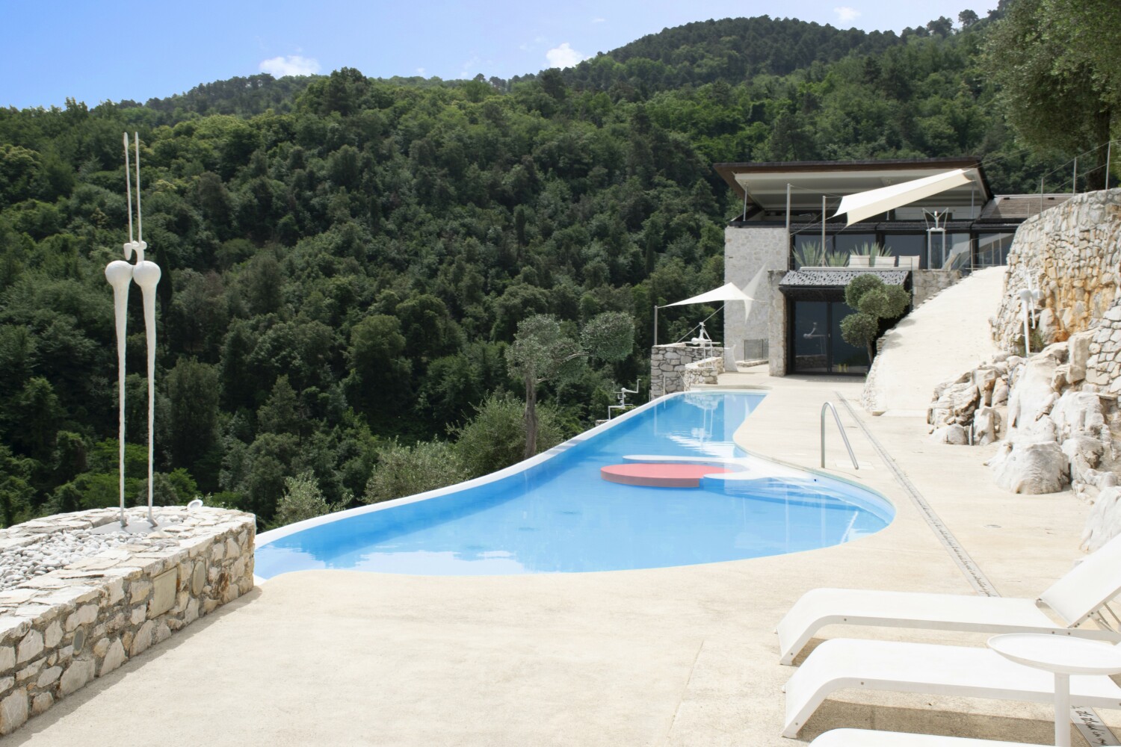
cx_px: 560
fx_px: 1495
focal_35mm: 48
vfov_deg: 28.1
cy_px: 374
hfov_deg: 41.1
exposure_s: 1/200
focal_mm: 32
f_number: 11
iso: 100
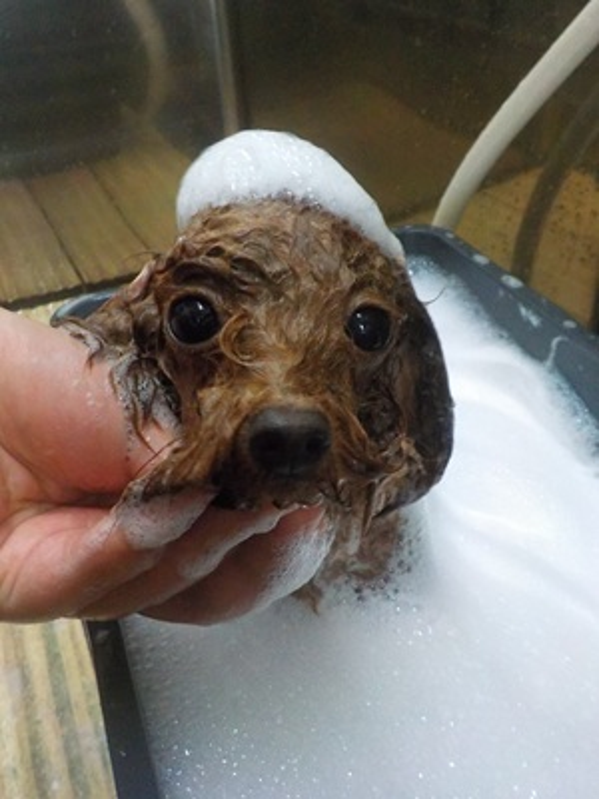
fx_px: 692
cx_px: 300
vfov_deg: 60.0
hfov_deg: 46.8
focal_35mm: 30
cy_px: 400
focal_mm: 4.1
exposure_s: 1/50
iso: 800
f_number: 3.3
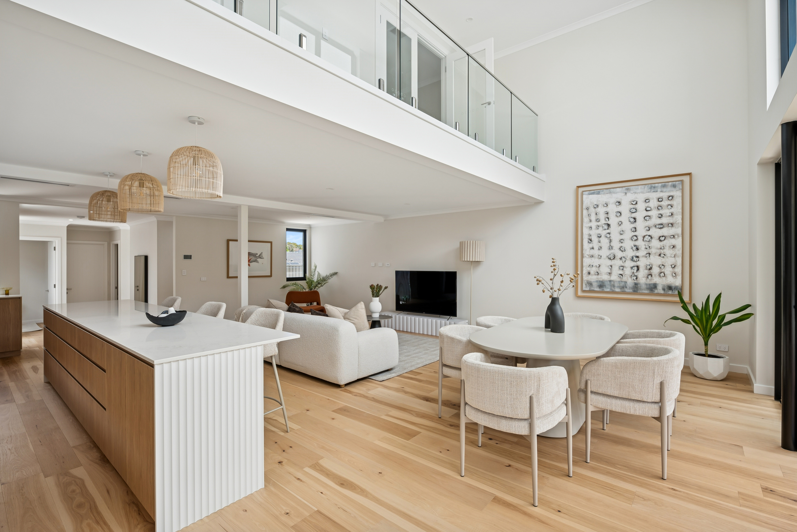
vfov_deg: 72.1
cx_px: 398
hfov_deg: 95.0
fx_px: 365
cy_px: 266
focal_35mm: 16
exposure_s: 1/160
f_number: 9
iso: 400
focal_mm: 16.5
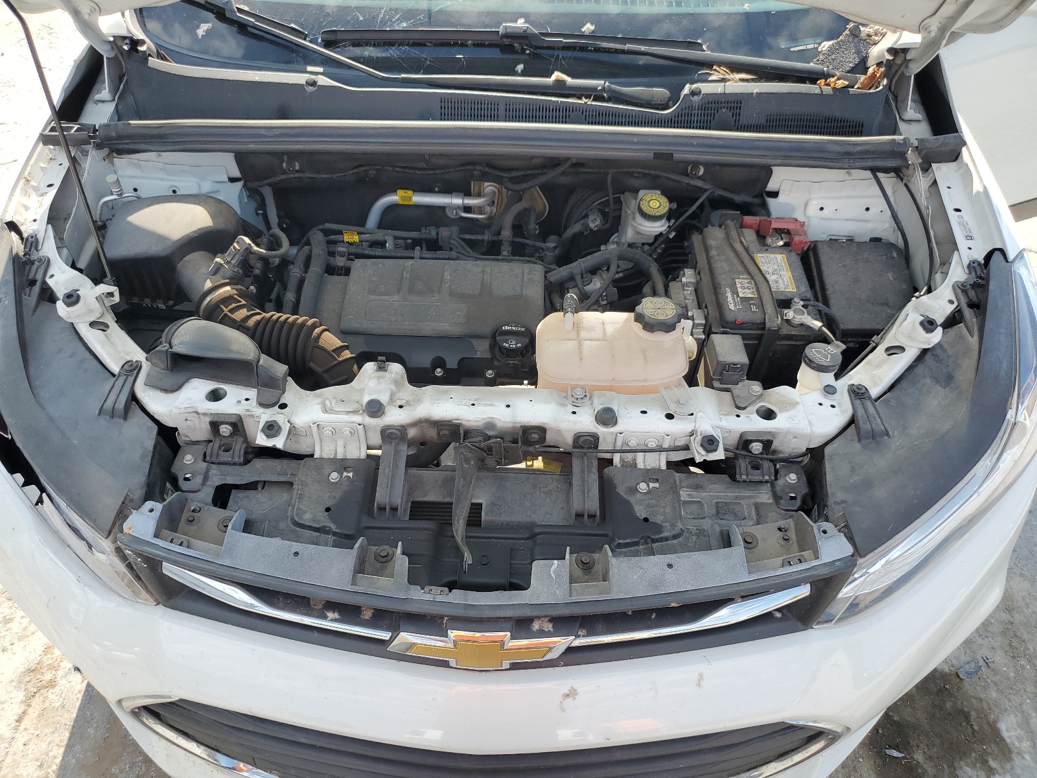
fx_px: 779
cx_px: 518
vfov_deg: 53.1
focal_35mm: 26
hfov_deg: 67.3
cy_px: 389
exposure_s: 1/909
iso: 50
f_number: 1.5
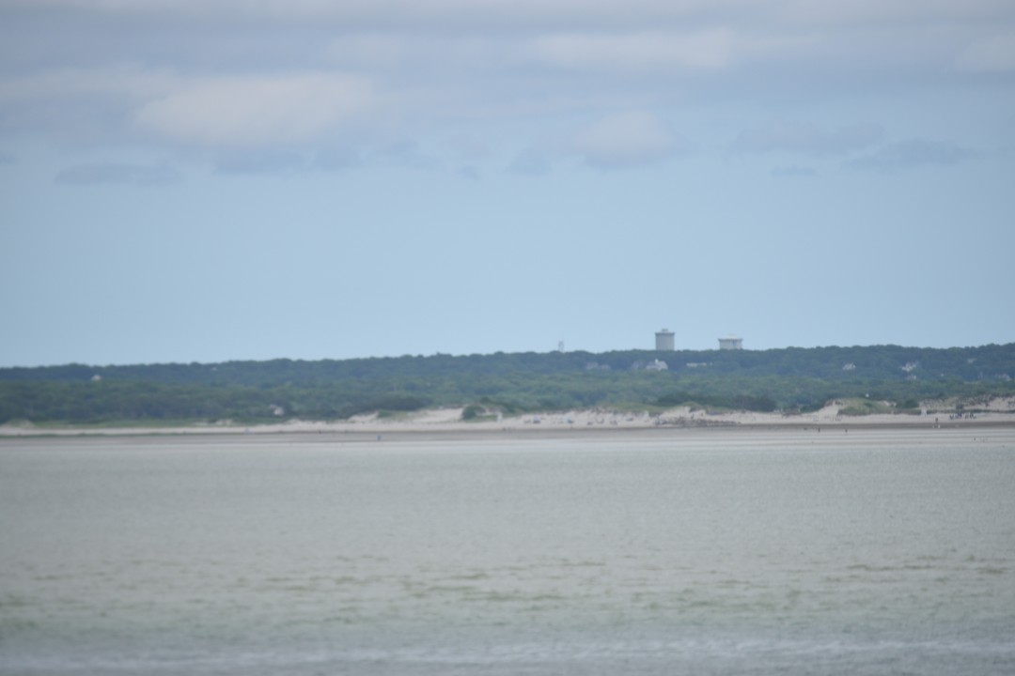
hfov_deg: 6.9
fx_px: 8458
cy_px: 338
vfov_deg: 4.6
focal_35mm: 300
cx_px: 508
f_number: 5.6
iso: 200
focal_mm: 200
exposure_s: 1/1000
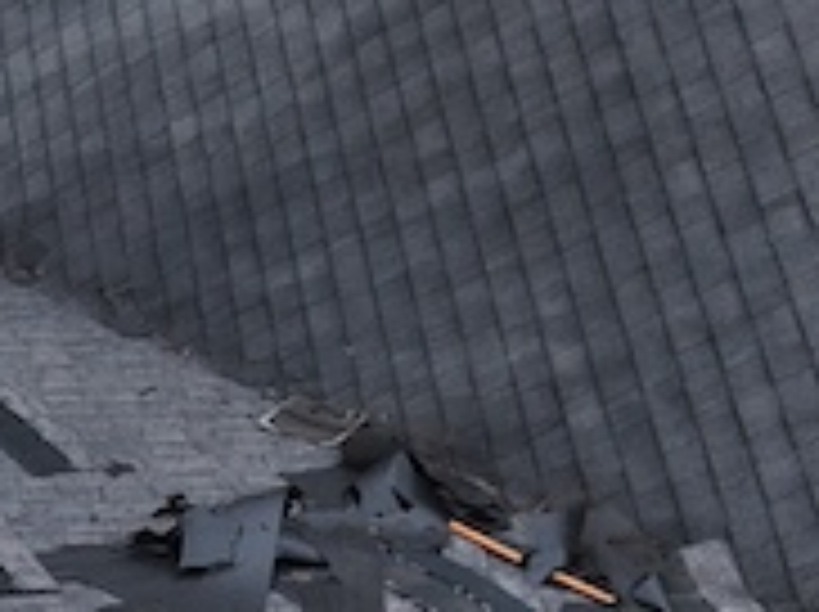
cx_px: -405
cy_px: 718
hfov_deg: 15.3
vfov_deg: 12.2
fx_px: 2812
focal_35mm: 119
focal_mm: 8.67
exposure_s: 1/250
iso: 100
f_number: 1.8
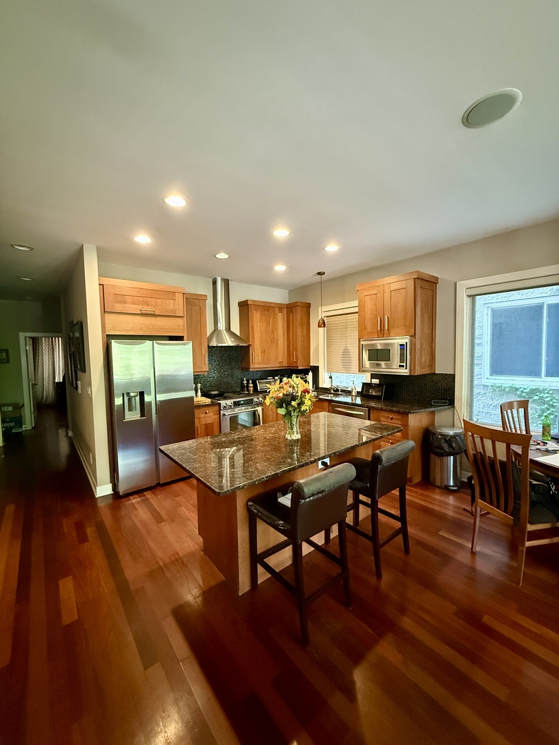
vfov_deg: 102.1
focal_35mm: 14
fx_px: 301
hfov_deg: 85.7
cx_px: 280
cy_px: 372
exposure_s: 1/40
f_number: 2.2
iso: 1250
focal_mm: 2.22
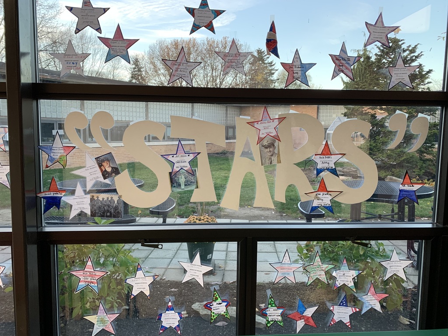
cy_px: 168
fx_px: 336
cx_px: 224
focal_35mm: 26
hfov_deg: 67.3
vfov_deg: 53.1
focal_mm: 4.25
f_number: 1.8
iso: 80
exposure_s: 1/121
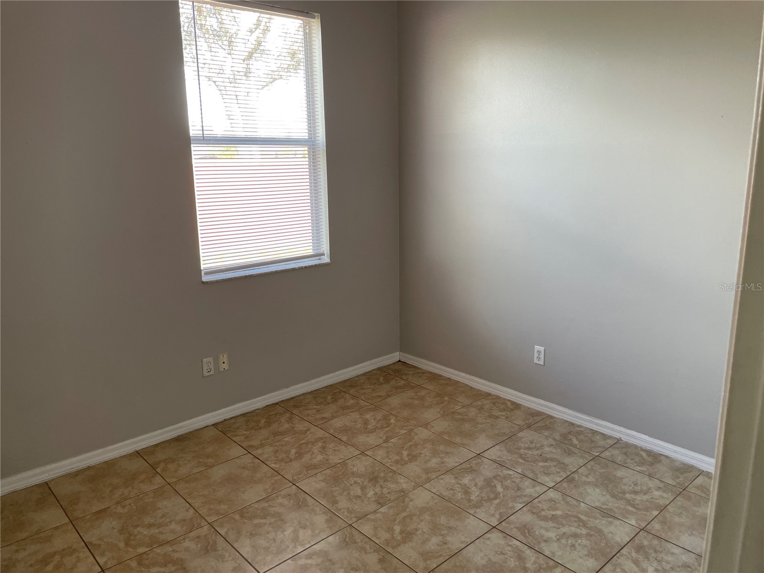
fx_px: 574
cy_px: 286
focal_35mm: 26
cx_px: 382
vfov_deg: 53.1
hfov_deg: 67.3
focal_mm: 4.2
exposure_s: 1/121
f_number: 1.6
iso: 100
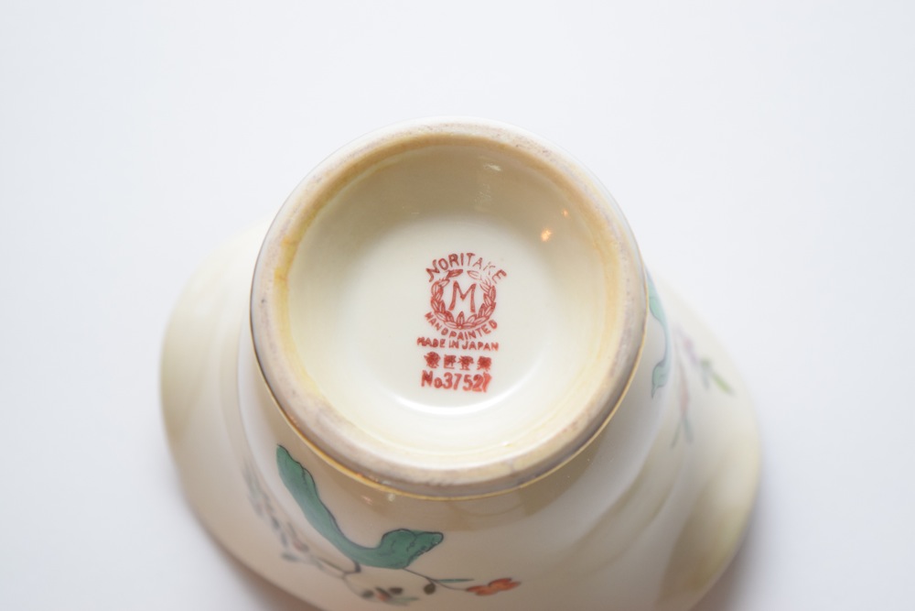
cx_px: 458
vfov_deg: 16.6
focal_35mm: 82
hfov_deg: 24.6
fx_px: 2097
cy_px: 306
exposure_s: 1/60
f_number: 5.6
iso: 900
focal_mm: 55
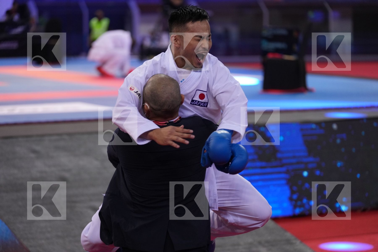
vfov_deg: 11.7
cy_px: 126
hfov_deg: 17.5
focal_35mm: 117
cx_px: 189
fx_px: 1228
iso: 2500
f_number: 2.8
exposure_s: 1/1000
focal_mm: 117
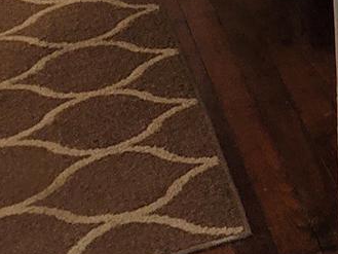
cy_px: -426
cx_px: 1034
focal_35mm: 162
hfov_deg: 9.4
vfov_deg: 8.2
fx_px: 1582
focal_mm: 5.4
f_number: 1.8
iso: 125
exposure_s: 1/120
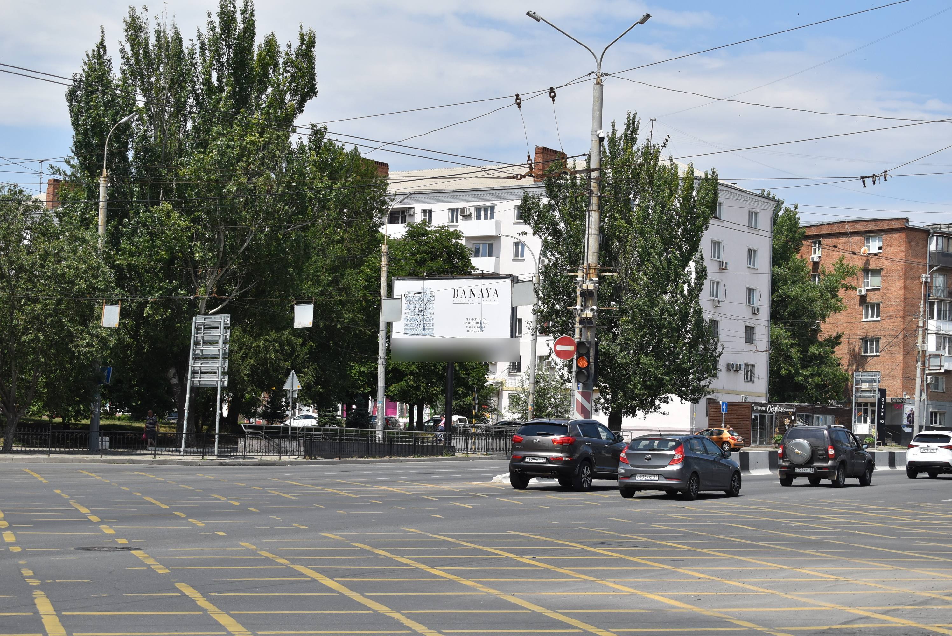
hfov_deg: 28.1
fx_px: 1905
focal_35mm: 72
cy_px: 318
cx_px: 476
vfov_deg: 19.0
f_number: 7.1
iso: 400
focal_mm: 48
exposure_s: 1/1600
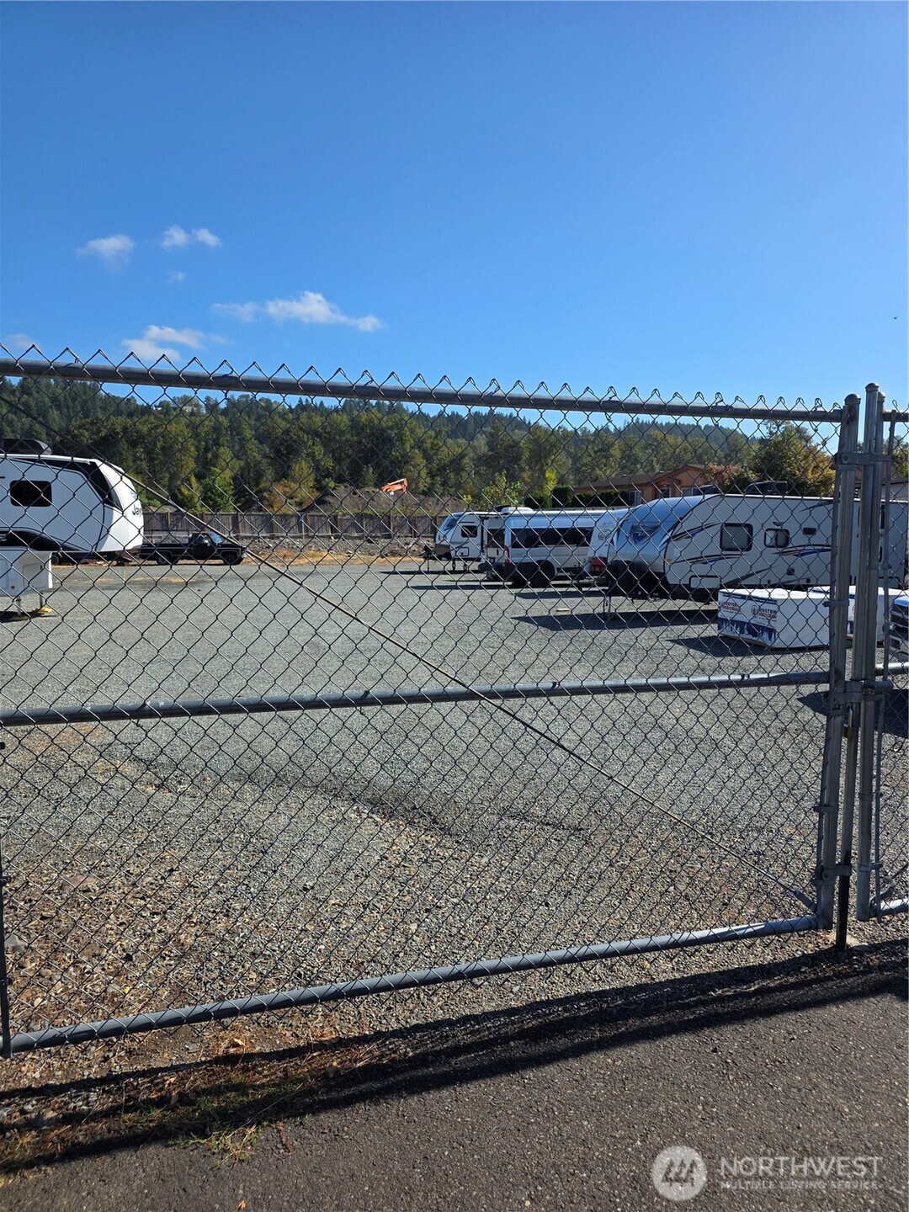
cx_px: 454
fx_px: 805
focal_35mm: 23
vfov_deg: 73.9
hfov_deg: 58.9
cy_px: 606
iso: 80
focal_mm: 6.3
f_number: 1.7
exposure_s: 1/5296
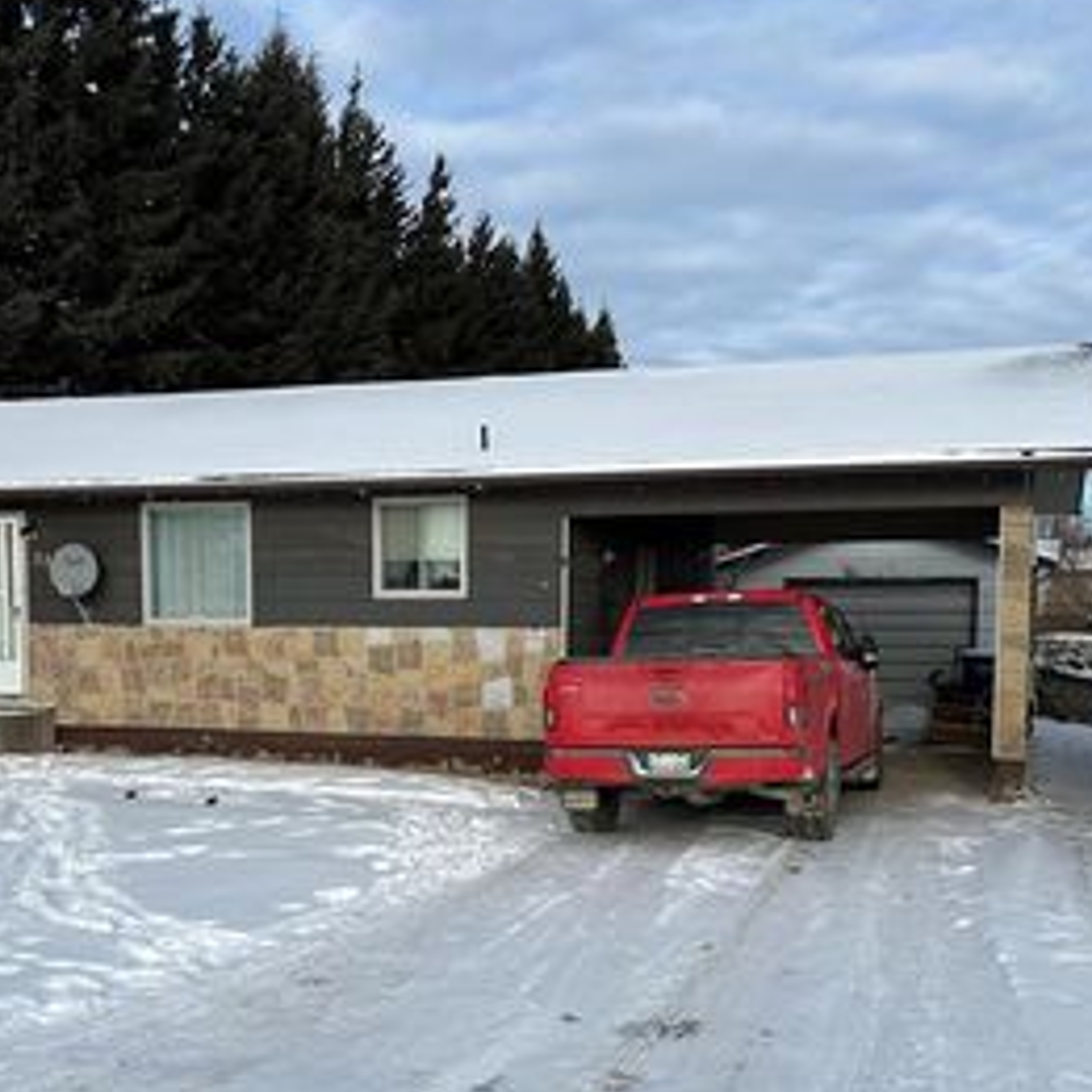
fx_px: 1570
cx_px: 423
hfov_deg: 38.1
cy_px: 722
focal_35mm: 44
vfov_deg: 38.0
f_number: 1.5
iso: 50
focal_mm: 5.7
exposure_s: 1/4630
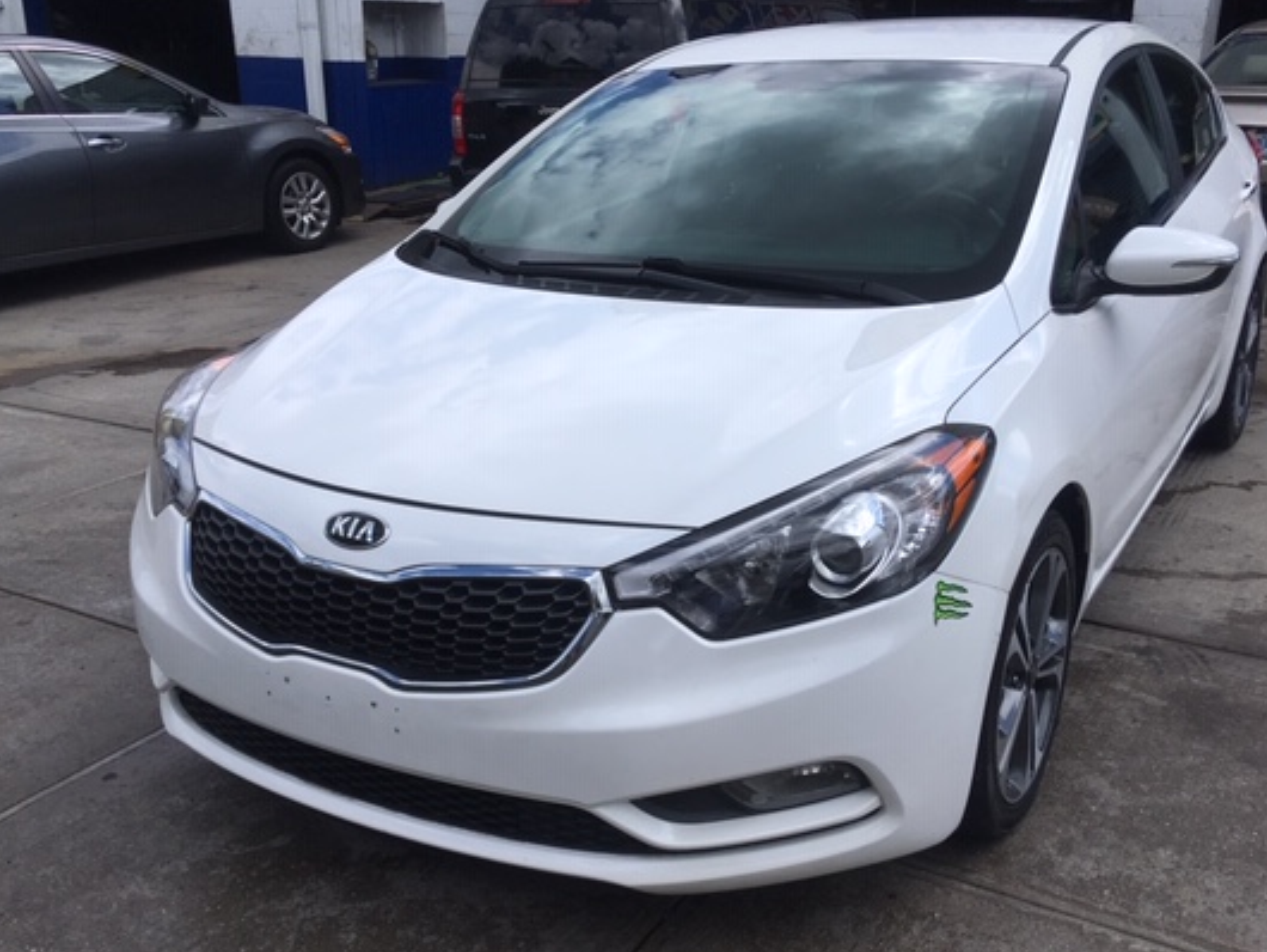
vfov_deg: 40.7
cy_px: 524
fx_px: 1282
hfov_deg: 52.6
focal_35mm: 35
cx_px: 667
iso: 25
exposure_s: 1/1876
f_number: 2.2
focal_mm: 4.15
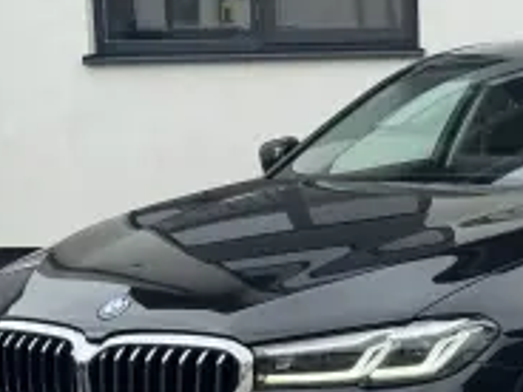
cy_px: 233
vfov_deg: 15.7
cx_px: 458
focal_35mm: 94
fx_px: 1420
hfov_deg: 20.5
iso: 64
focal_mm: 6.76
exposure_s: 1/1869
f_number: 1.78
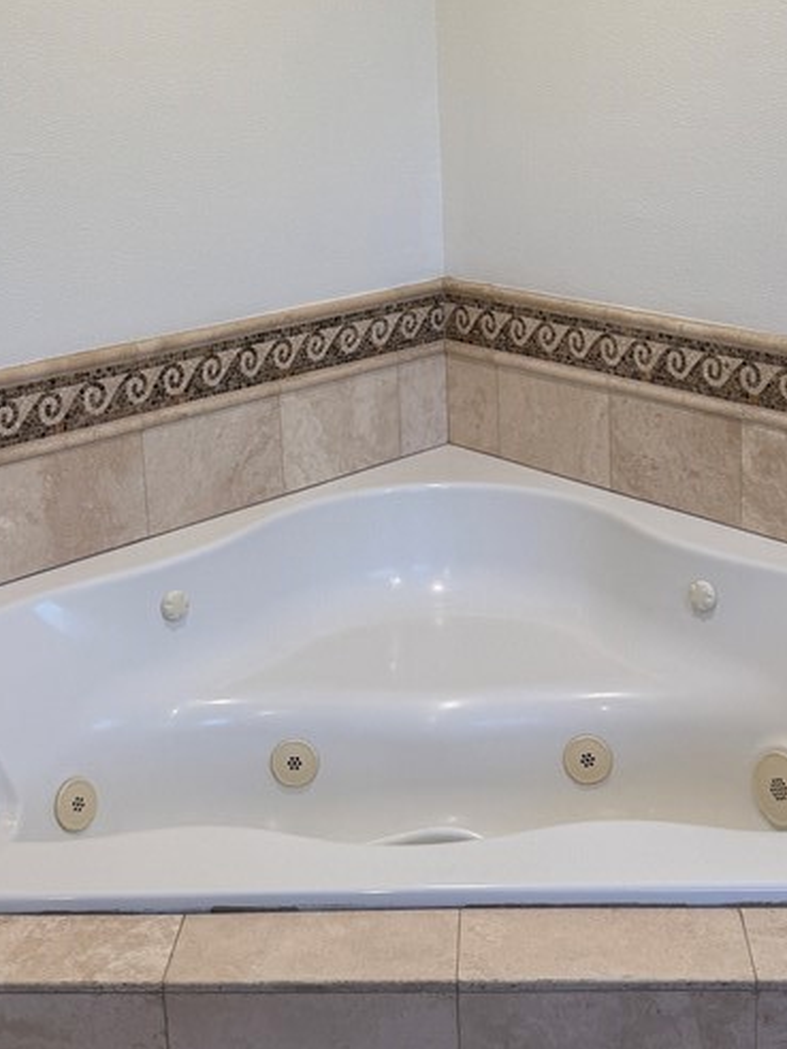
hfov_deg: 29.1
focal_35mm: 50
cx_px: 452
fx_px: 1516
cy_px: 318
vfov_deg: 37.6
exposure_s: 1/120
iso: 100
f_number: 1.78
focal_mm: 6.76
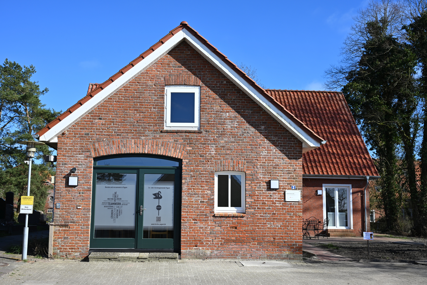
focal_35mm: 39
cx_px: 214
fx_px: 463
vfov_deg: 34.2
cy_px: 142
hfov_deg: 49.6
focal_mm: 39
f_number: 6.3
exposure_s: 1/320
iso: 100
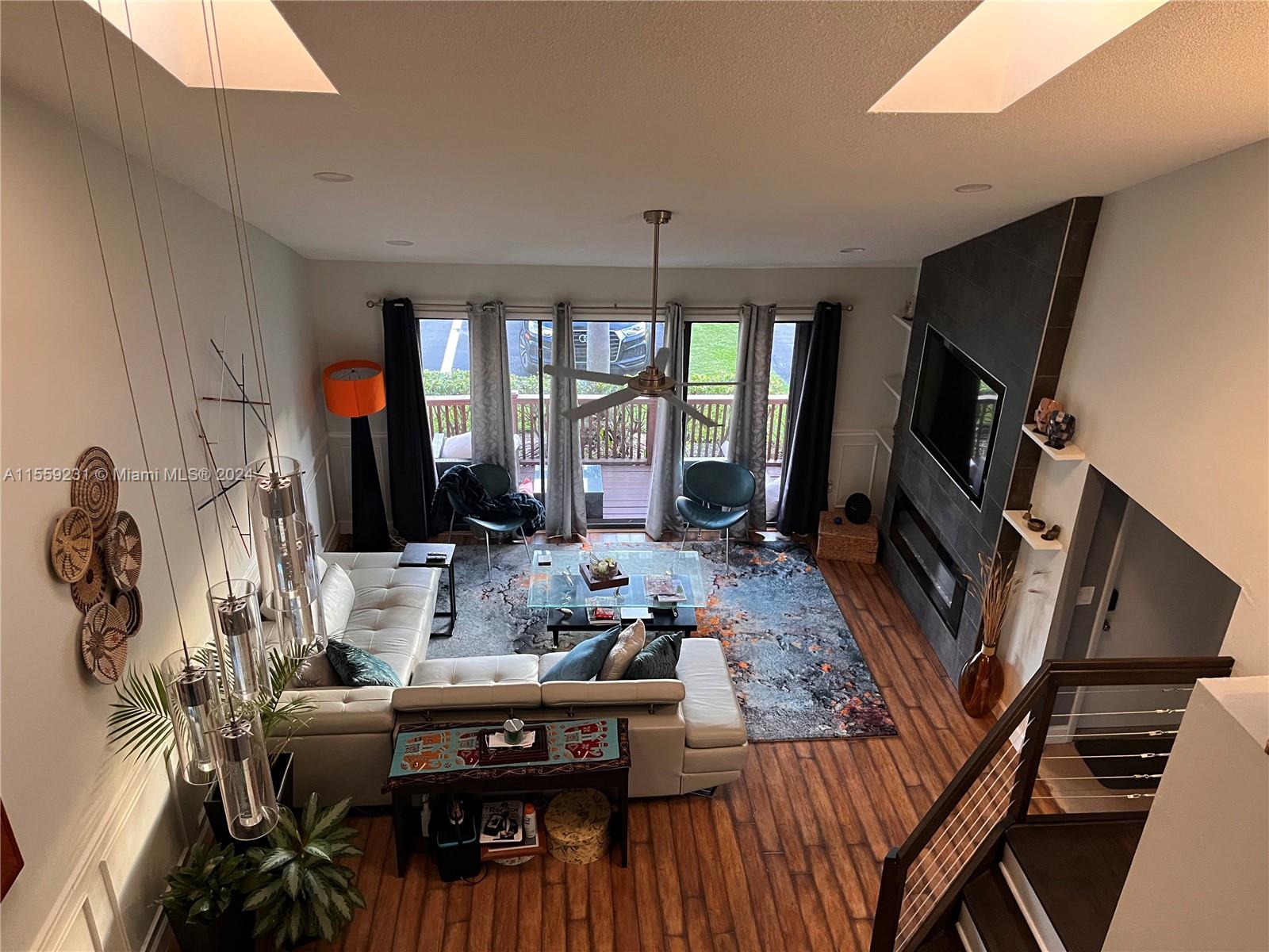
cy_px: 476
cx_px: 634
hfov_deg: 67.3
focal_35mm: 26
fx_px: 953
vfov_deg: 53.1
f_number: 1.6
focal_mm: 5.1
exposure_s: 1/60
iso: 400
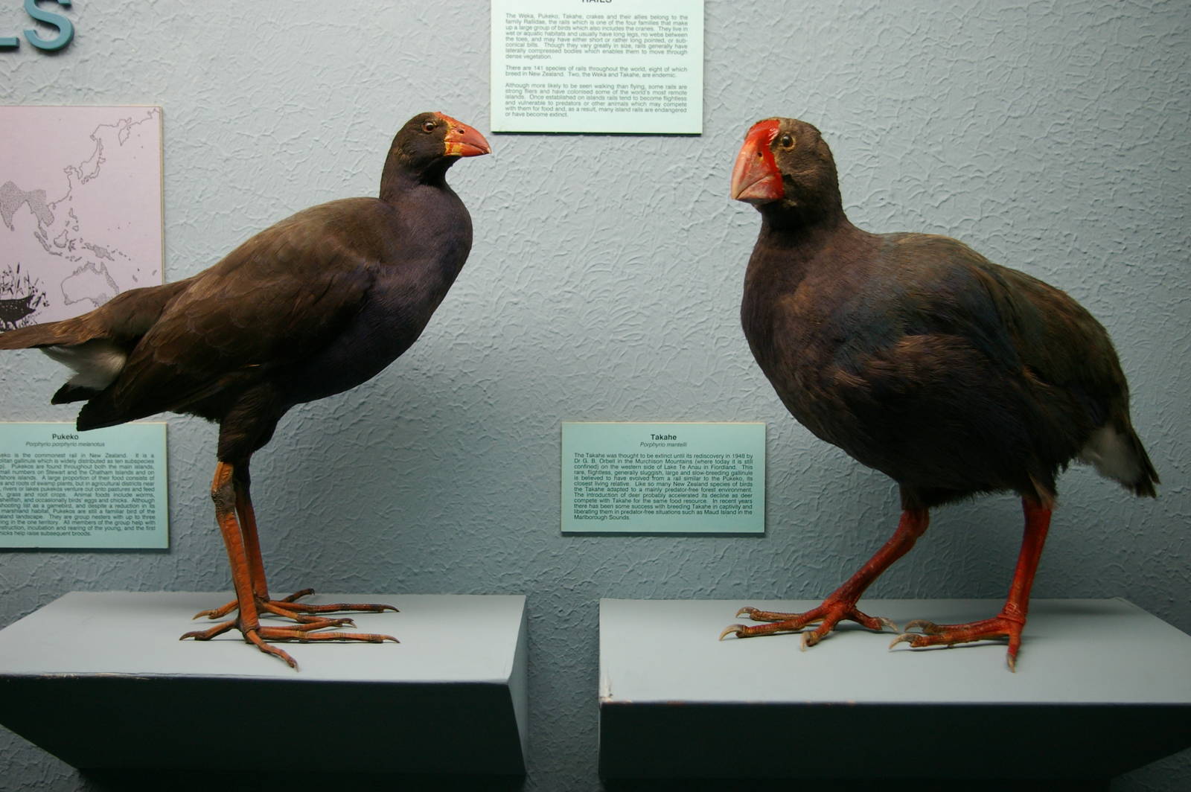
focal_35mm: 42
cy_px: 396
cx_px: 596
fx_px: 1388
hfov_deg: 46.4
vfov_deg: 31.8
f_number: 4
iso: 400
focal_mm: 28
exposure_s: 1/20
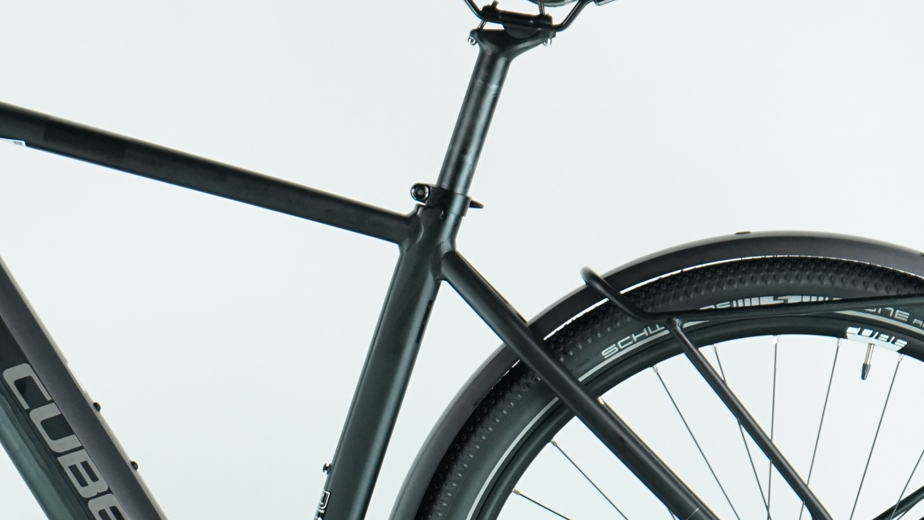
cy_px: 394
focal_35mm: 157
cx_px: 160
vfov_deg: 7.7
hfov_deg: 13.6
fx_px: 3847
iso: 2000
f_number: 5.6
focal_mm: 64
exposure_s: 1/200
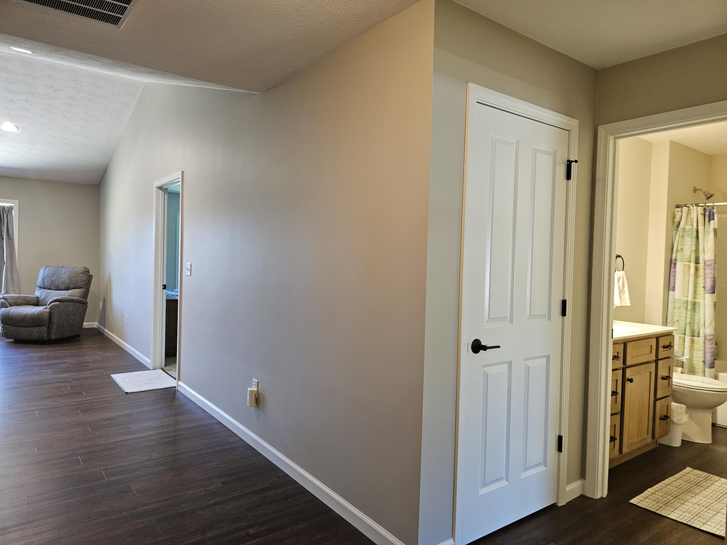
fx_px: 483
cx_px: 364
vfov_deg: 58.9
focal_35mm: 23
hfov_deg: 73.9
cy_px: 272
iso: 400
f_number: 1.7
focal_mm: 6.3
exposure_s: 1/120
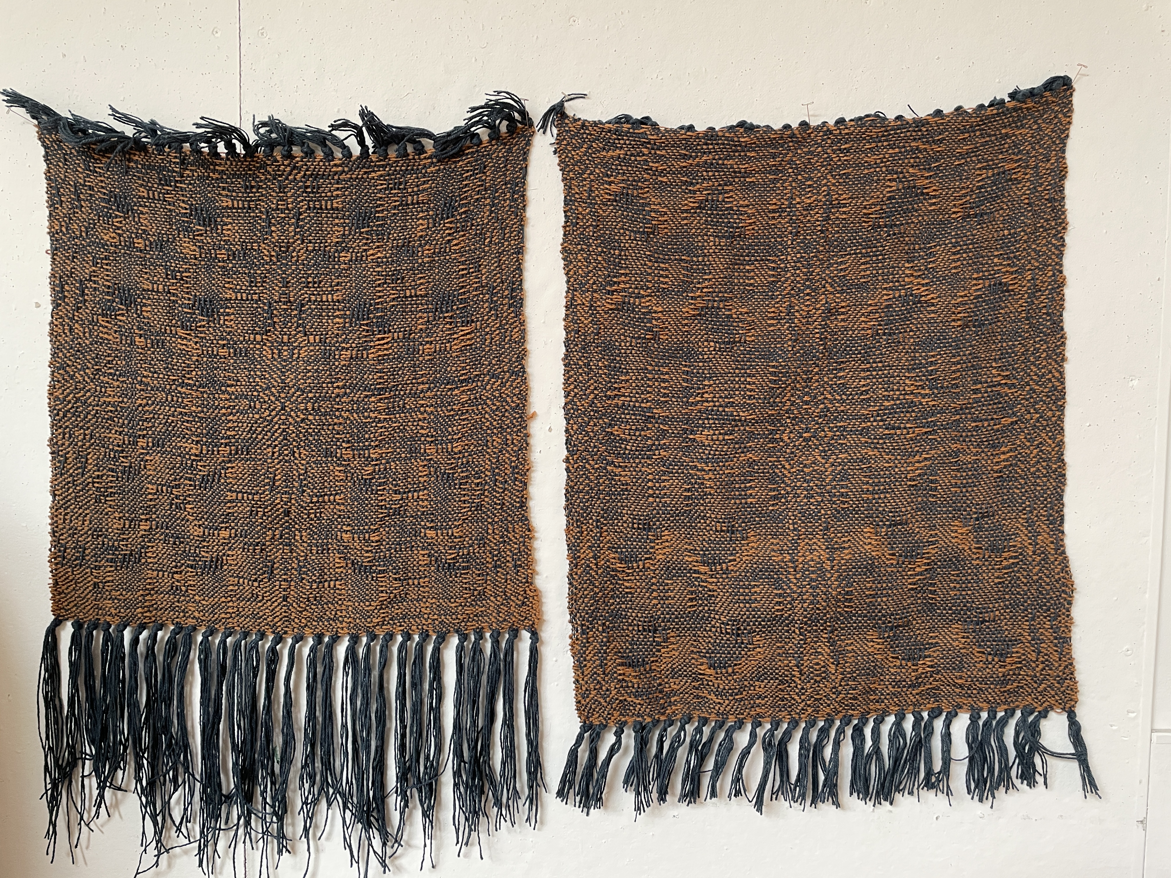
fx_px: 880
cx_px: 586
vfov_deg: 53.1
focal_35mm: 26
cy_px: 439
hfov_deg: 67.3
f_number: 1.6
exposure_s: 1/60
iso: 160
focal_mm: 4.2
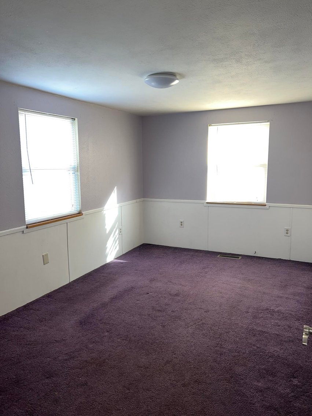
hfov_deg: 53.1
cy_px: 208
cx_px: 156
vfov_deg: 67.3
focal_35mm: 26
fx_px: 313
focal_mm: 5.7
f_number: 1.5
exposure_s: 1/37
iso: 32
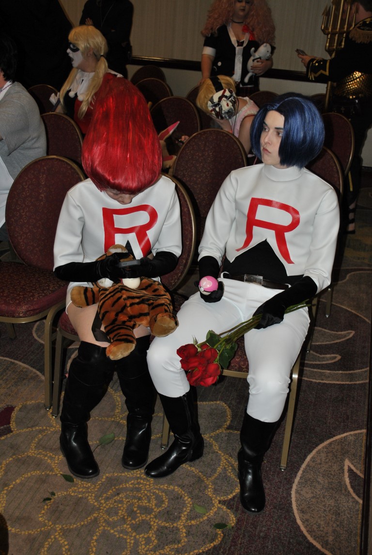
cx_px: 186
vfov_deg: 44.9
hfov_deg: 30.9
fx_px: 672
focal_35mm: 44
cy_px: 278
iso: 200
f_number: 4.5
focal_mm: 29
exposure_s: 1/60
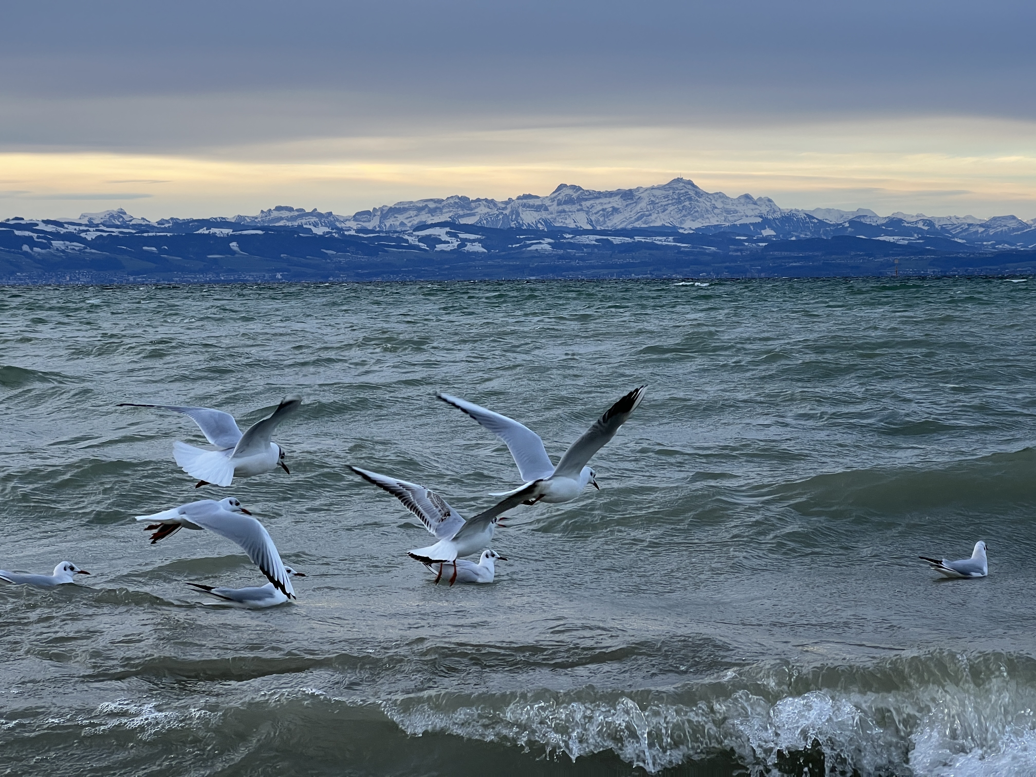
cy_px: 388
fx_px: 2304
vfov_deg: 19.1
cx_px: 518
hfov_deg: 25.3
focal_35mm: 77
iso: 32
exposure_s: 1/132
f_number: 2.8
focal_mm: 9
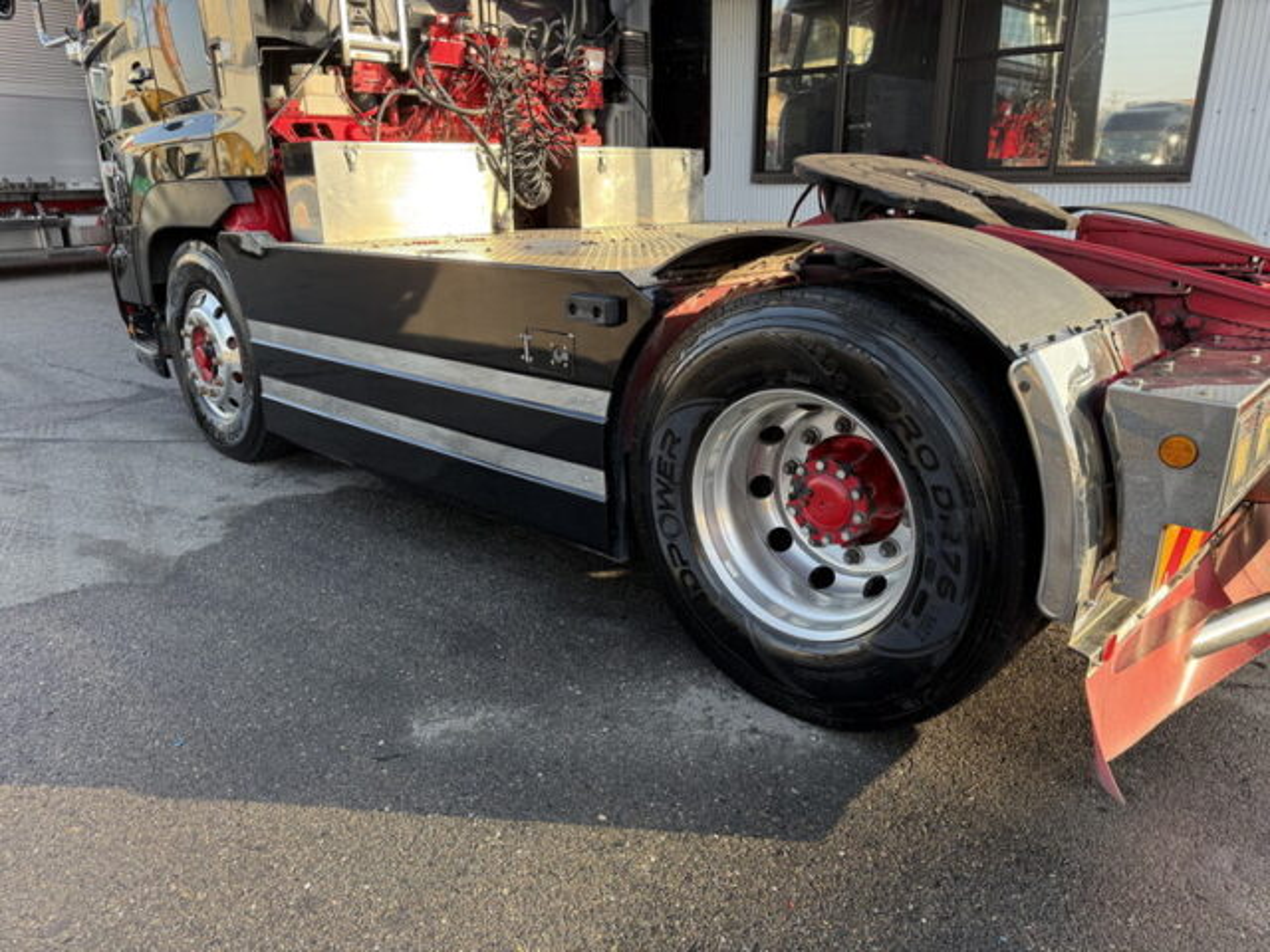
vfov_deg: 56.8
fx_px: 881
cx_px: 635
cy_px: 476
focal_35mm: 24
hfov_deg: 71.6
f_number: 1.78
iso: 100
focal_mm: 6.76
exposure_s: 1/365
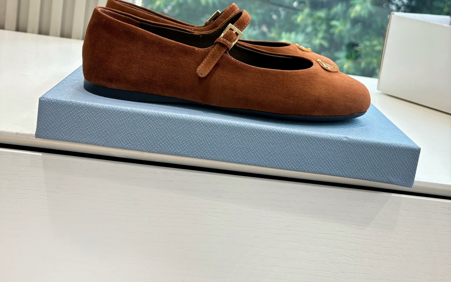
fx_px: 455
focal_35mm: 37
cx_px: 225
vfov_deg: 32.6
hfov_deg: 52.8
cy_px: 25
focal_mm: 5.96
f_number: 1.6
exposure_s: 1/121
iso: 100
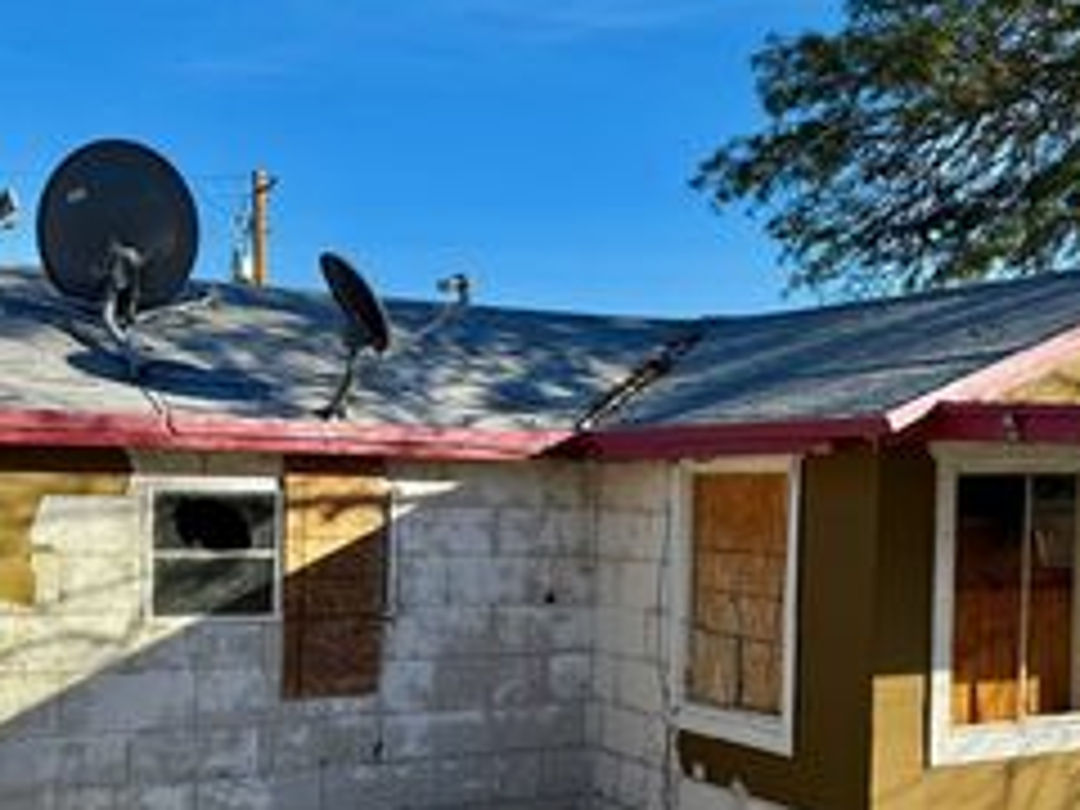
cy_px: 547
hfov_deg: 37.6
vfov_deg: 28.9
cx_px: 760
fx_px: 1560
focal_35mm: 50
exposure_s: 1/3584
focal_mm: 6.76
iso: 80
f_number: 1.78
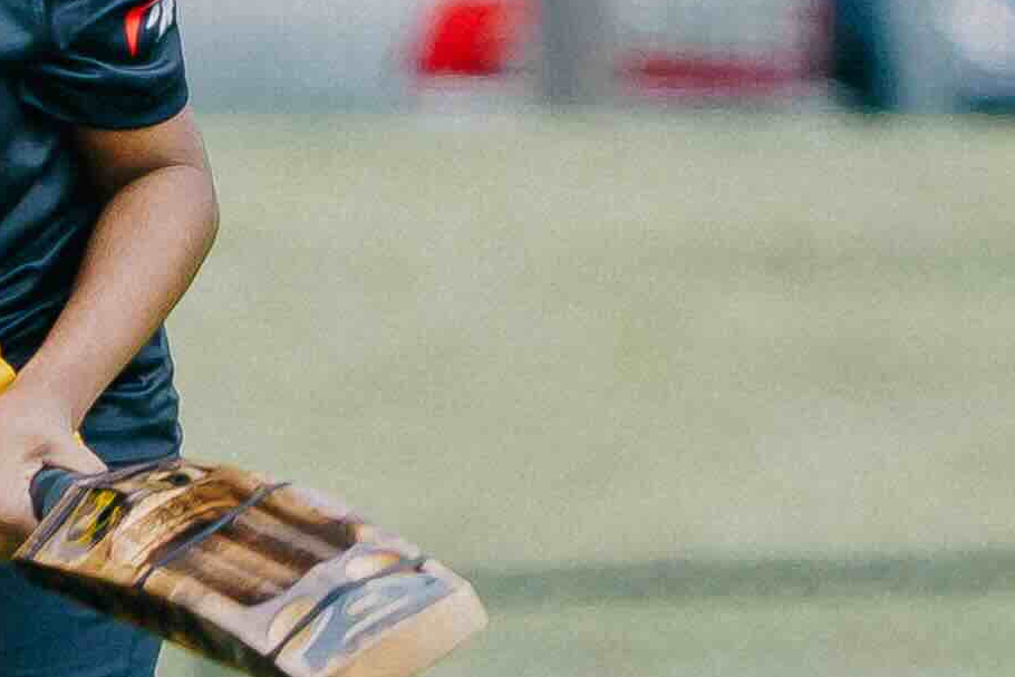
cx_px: 747
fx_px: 68406
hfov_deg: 0.9
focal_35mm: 2426
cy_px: 417
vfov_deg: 0.6
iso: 320
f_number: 6.3
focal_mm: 368
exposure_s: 1/800
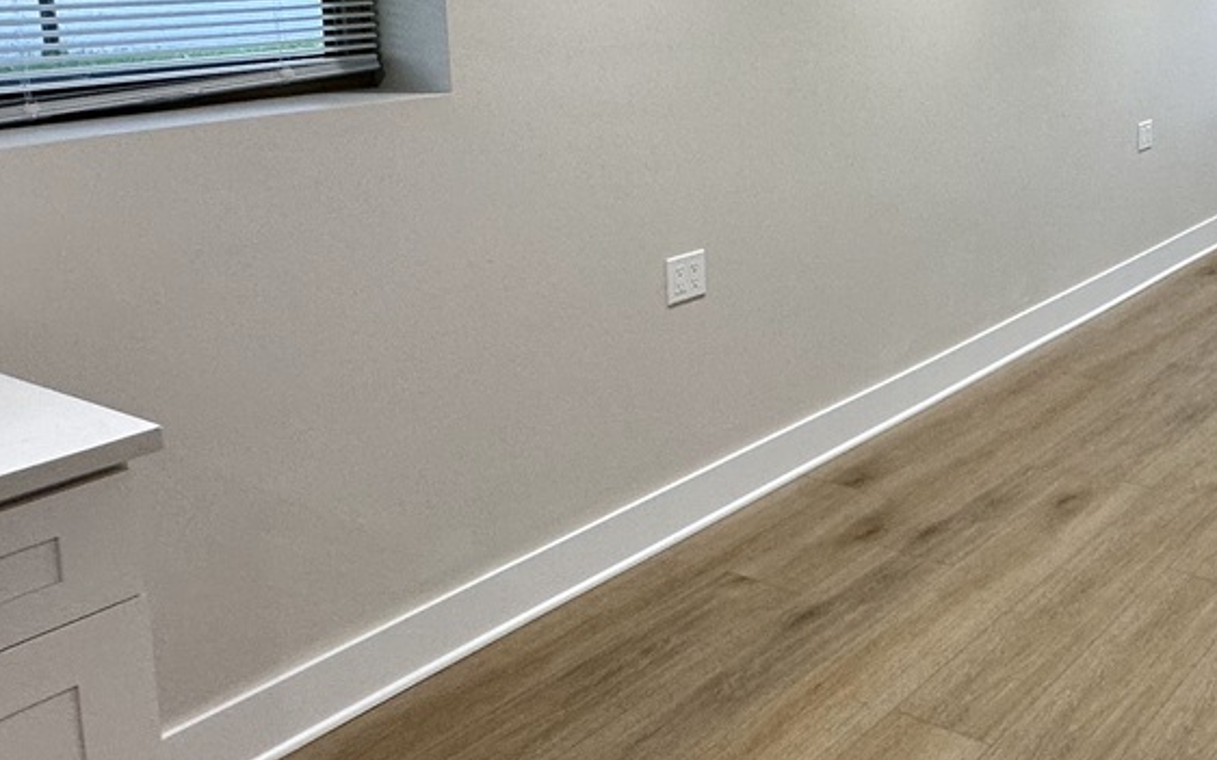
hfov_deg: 44.5
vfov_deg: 32.1
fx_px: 1260
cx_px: 1193
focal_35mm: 38
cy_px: 91
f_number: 2.2
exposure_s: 1/120
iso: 125
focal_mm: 2.22
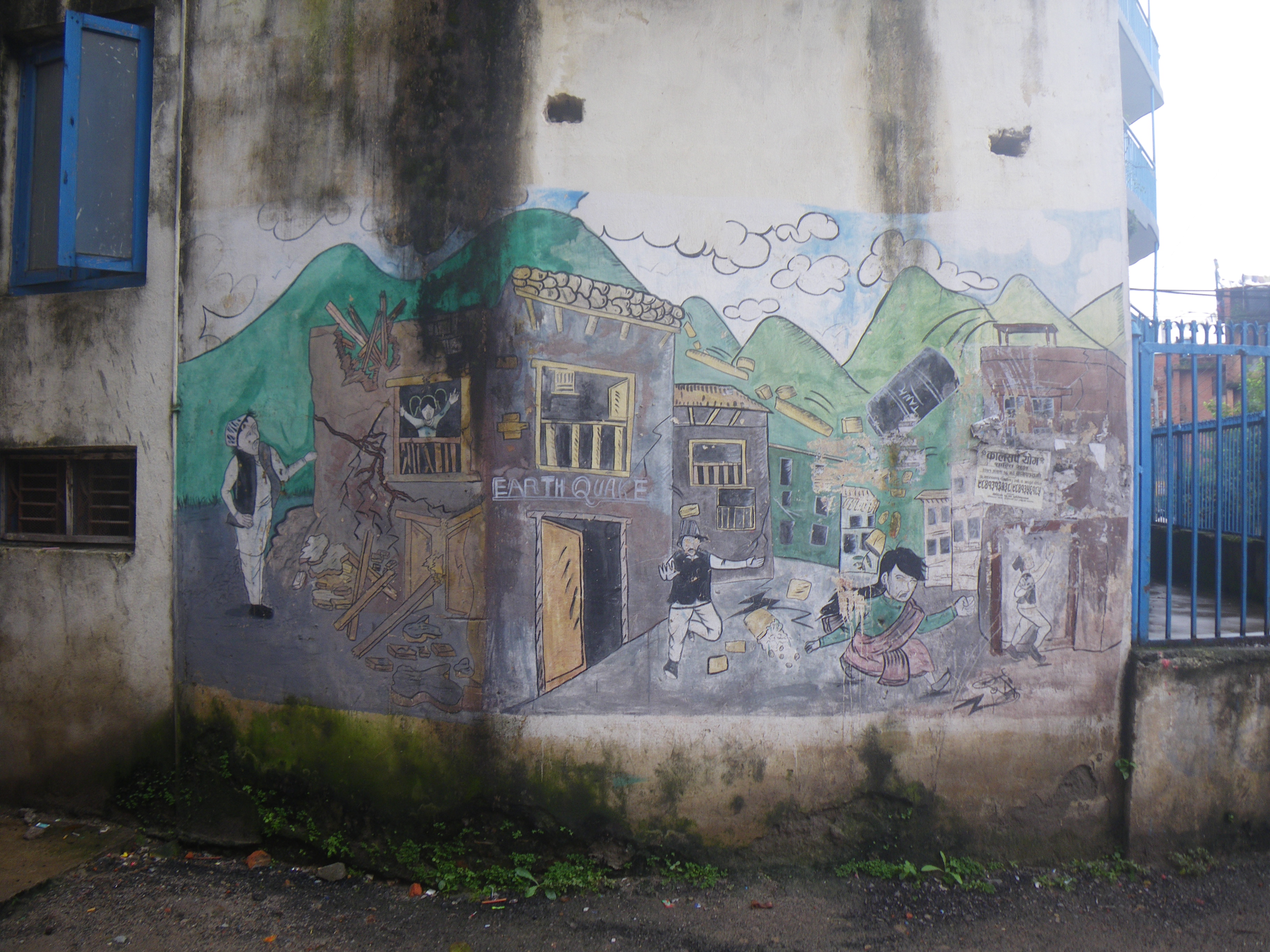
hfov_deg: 63.4
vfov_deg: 49.7
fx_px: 1027
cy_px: 476
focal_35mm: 28
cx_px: 635
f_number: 3.5
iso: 50
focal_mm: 5
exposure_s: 1/80
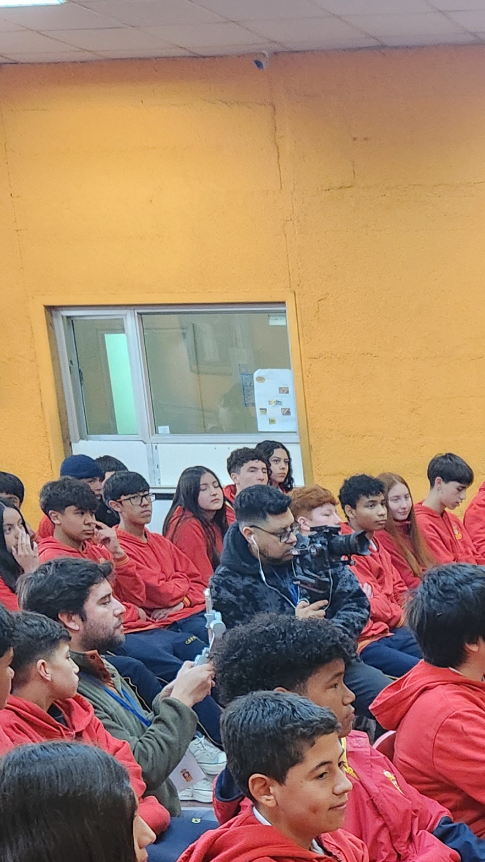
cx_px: 675
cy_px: 822
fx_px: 1463
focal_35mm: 64
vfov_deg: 30.9
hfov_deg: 17.4
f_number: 1.8
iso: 1000
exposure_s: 1/100
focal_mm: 5.4
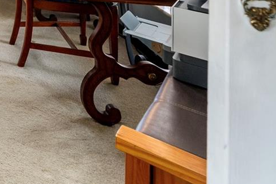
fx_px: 352
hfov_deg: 27.5
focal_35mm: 46
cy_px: -114
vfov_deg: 22.3
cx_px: -148
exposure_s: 1/80
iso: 400
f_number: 8
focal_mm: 14
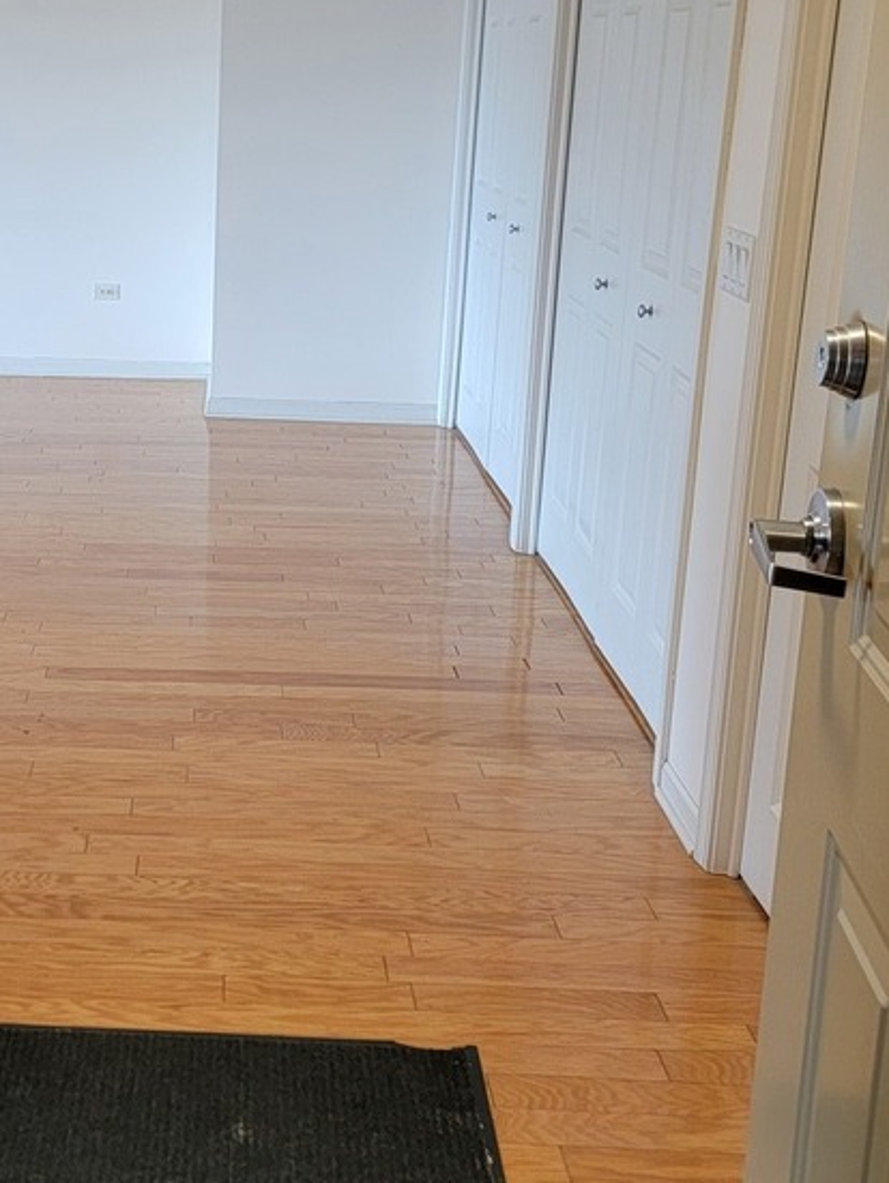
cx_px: 183
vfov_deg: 40.0
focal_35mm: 47
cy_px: 419
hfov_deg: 30.2
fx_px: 1608
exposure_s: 1/120
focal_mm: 6.7
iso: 200
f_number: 1.8
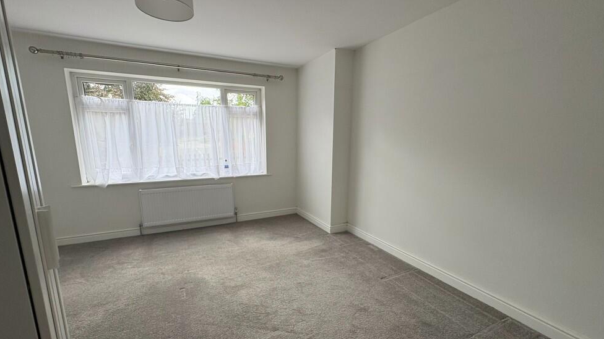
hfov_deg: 99.4
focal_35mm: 16
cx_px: 295
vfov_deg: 66.9
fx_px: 256
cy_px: 187
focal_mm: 2.22
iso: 100
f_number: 2.2
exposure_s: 1/117
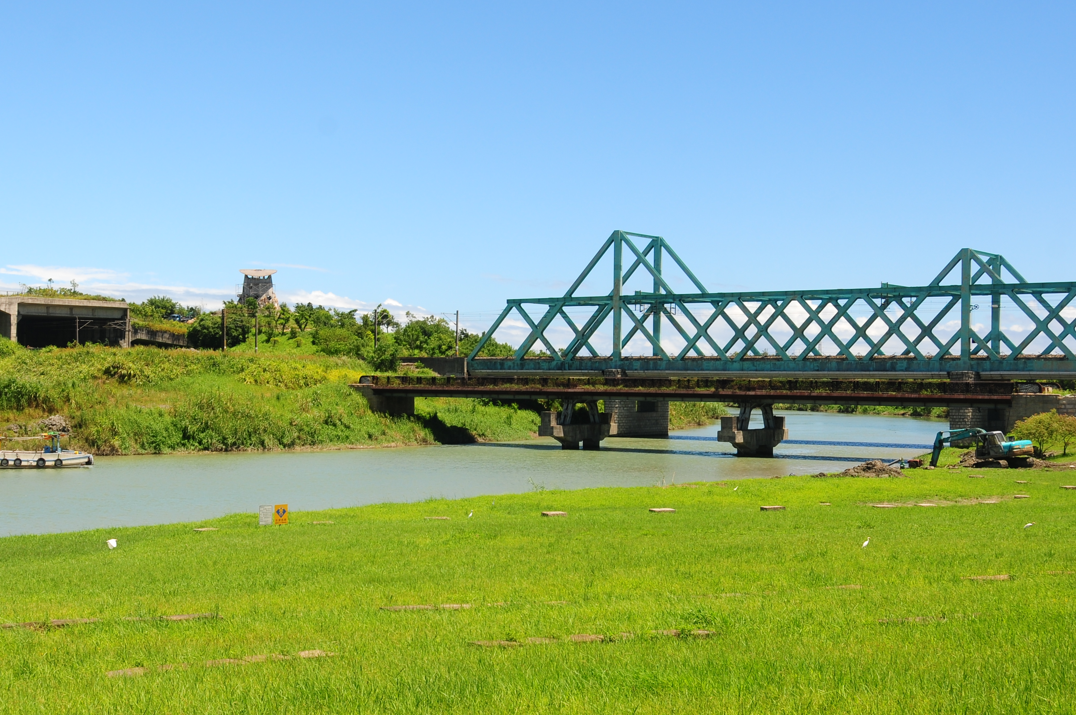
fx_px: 1552
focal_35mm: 52
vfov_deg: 25.9
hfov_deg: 38.1
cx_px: 452
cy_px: 365
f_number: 8
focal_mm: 24
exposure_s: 1/200
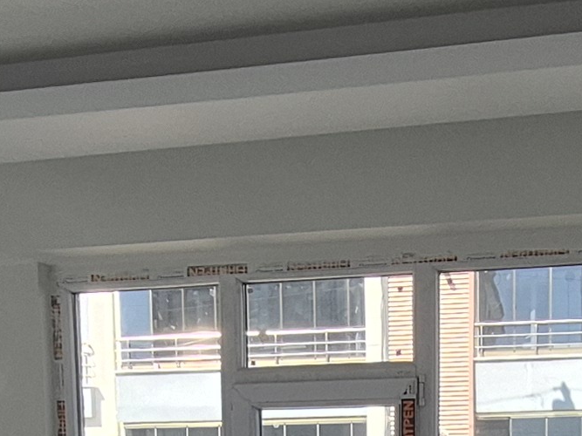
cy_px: 692
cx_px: 394
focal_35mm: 78
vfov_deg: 16.8
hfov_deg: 24.9
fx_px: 1311
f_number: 2.2
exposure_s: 1/422
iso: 50
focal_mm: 1.74
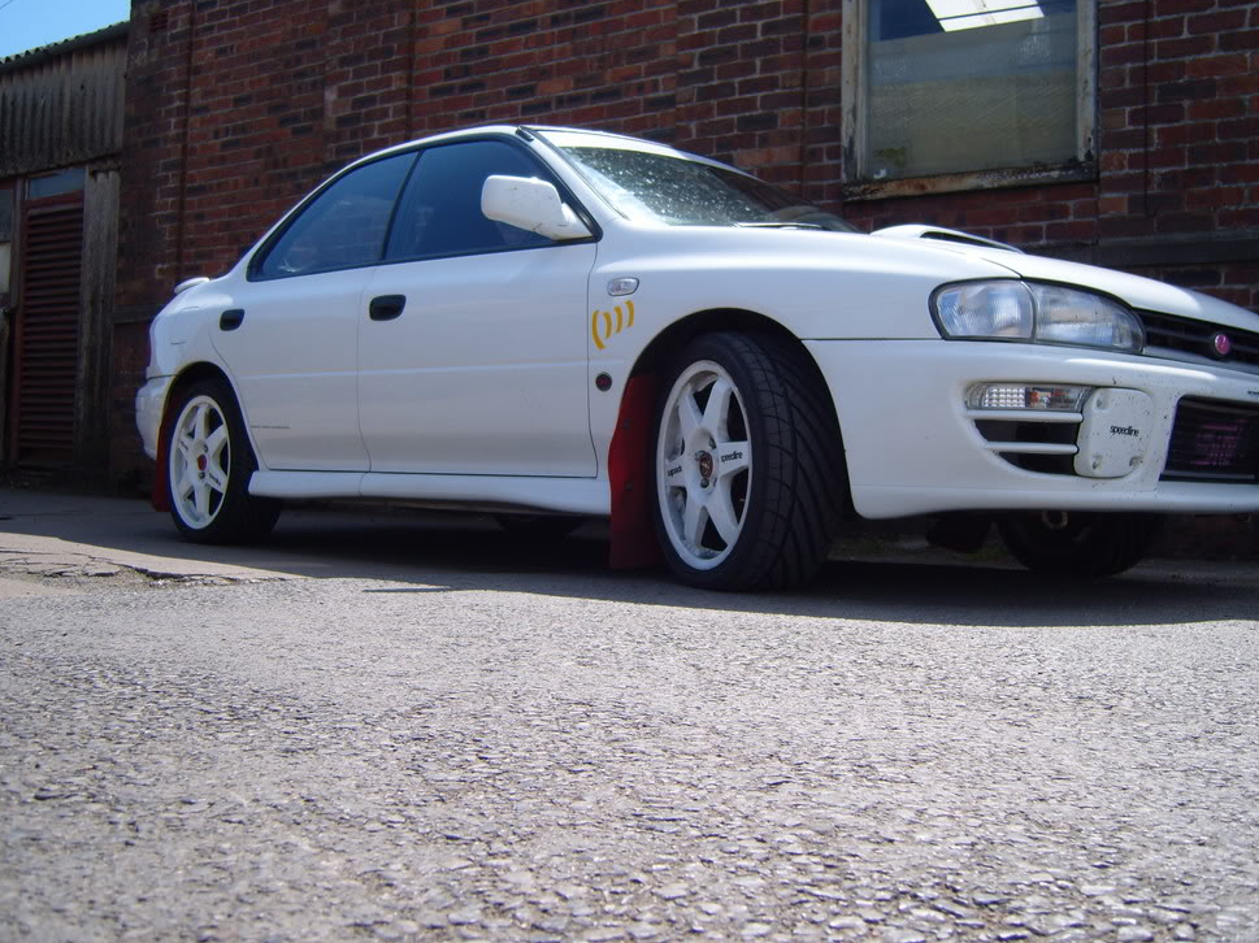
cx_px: 634
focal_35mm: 37
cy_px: 449
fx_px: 1345
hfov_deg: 50.2
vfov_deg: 38.6
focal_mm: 7.4
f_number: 7.1
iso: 80
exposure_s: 1/250
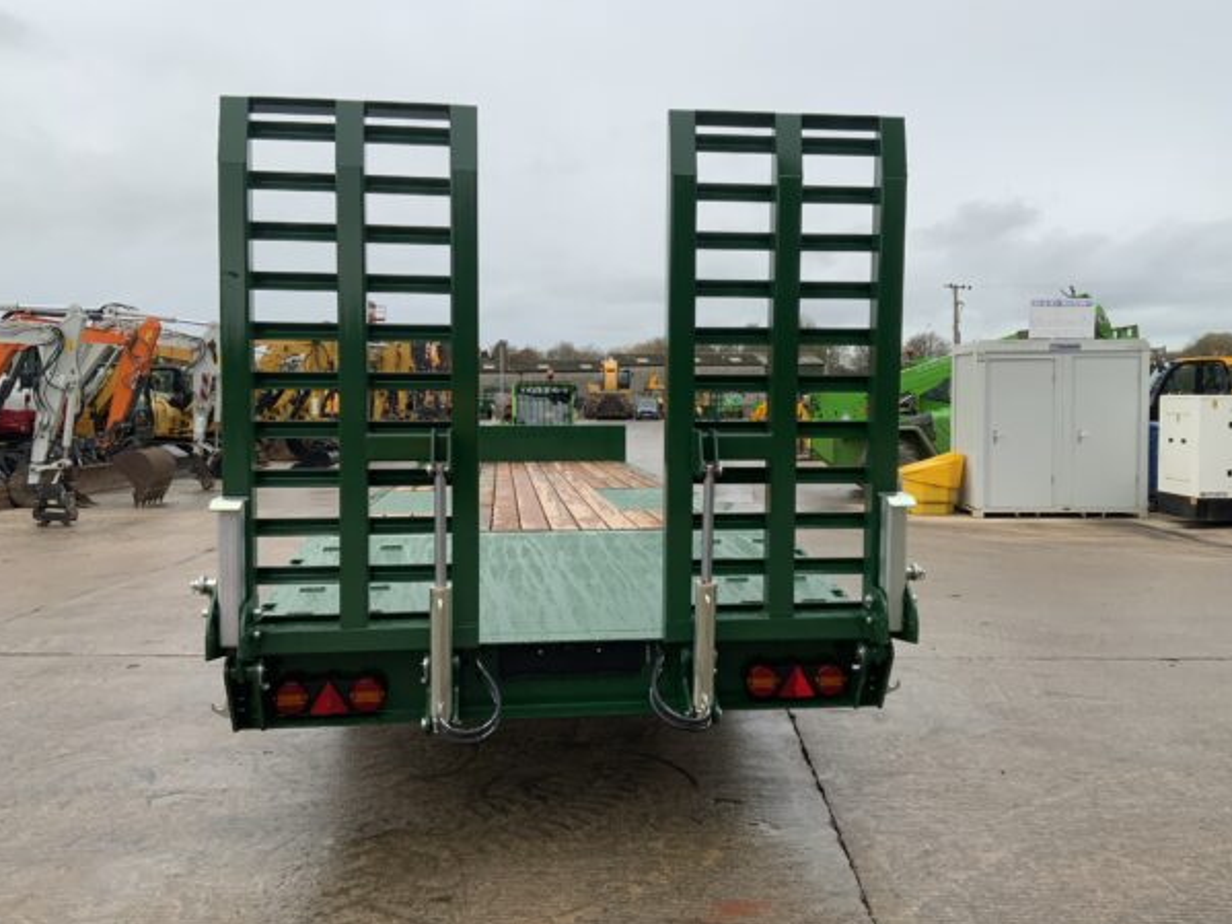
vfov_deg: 45.4
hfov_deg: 58.3
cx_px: 640
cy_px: 455
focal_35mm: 31
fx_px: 1103
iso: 16
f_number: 1.8
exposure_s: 1/372
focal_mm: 3
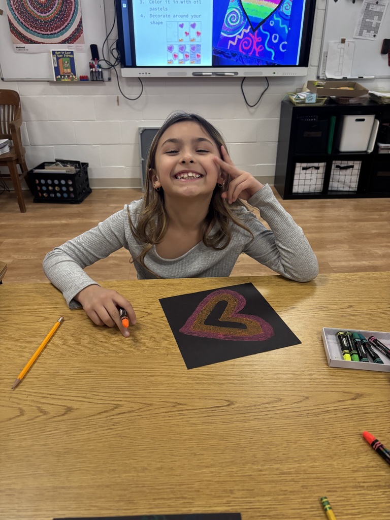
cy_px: 260
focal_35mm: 26
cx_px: 195
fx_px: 391
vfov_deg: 67.3
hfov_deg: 53.1
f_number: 1.6
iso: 400
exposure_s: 1/60
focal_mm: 5.96
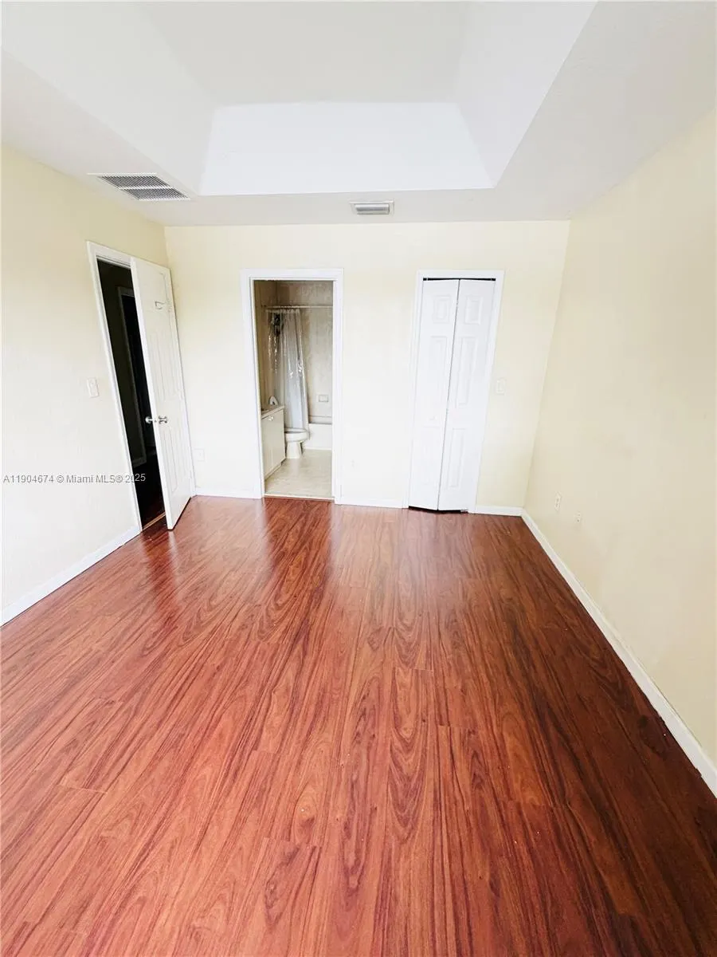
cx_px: 358
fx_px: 387
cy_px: 478
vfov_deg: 102.1
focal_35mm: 14
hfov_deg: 85.7
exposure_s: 1/121
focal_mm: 2.22
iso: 160
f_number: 2.2
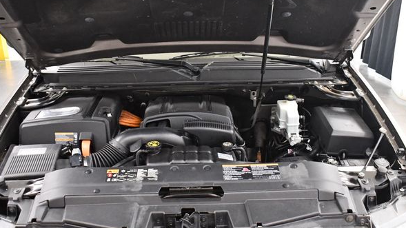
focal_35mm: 41
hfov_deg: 49.4
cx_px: 194
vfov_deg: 29.0
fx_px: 441
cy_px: 127
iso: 3200
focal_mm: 18
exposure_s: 1/125
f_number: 3.5
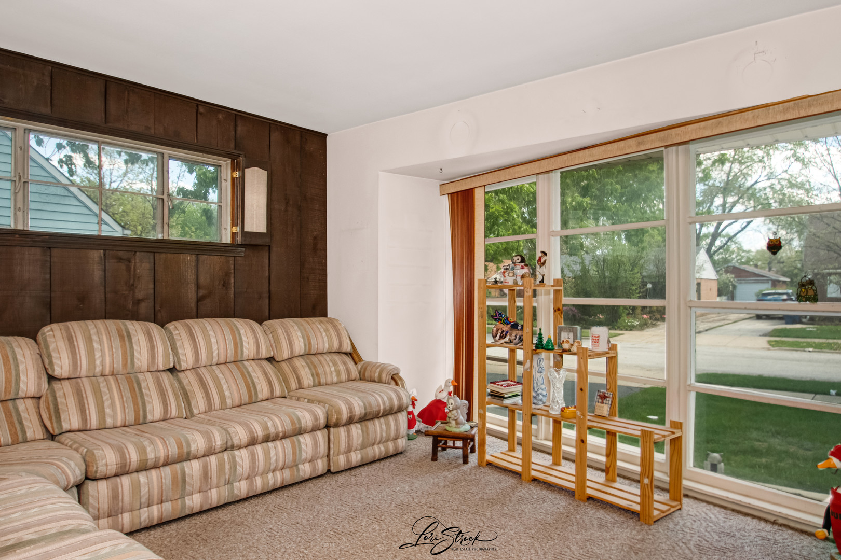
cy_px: 280
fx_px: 514
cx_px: 420
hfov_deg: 78.6
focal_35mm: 22
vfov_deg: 57.2
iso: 400
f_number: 8
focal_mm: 15
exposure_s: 1/1250
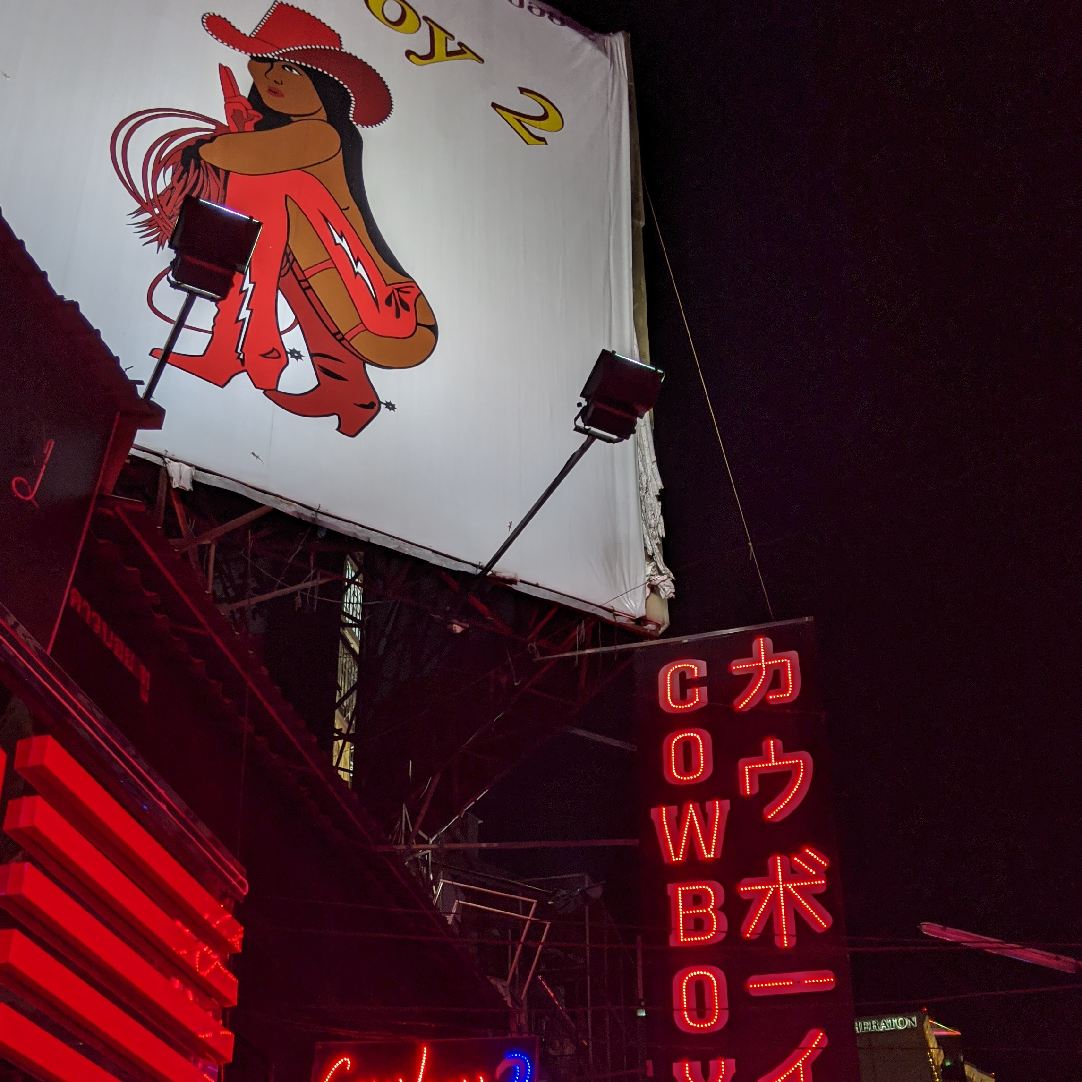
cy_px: 737
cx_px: 405
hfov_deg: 39.8
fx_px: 1485
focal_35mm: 42
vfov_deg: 39.5
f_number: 1.8
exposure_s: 1/49.9
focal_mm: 4.44
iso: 58
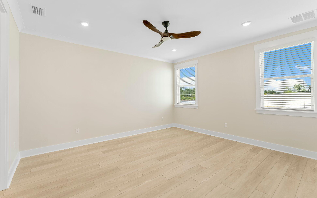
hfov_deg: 101.4
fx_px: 130
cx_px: 154
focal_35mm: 15
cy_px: 99
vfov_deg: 74.8
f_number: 8
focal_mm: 14
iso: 400
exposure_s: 1/40
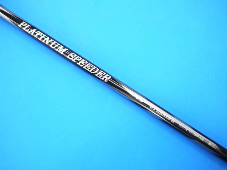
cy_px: 85
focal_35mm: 34
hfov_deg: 54.0
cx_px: 114
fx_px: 223
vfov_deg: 41.8
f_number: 4
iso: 250
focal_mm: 17
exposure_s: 1/60
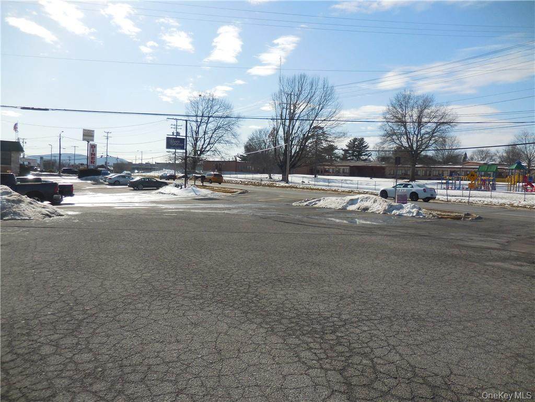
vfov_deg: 54.9
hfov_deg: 69.4
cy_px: 201
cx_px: 268
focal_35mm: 25
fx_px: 386
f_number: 6.6
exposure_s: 1/800
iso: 125
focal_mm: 4.5
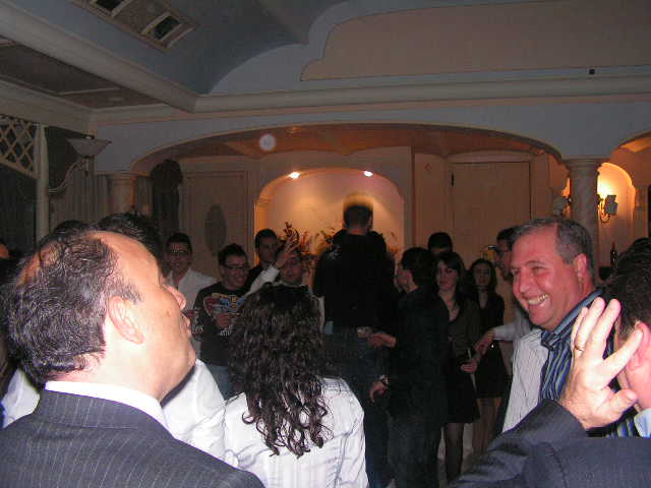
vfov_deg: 39.7
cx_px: 326
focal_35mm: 36
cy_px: 244
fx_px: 677
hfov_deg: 51.4
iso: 200
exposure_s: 1/40
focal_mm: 6
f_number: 3.2
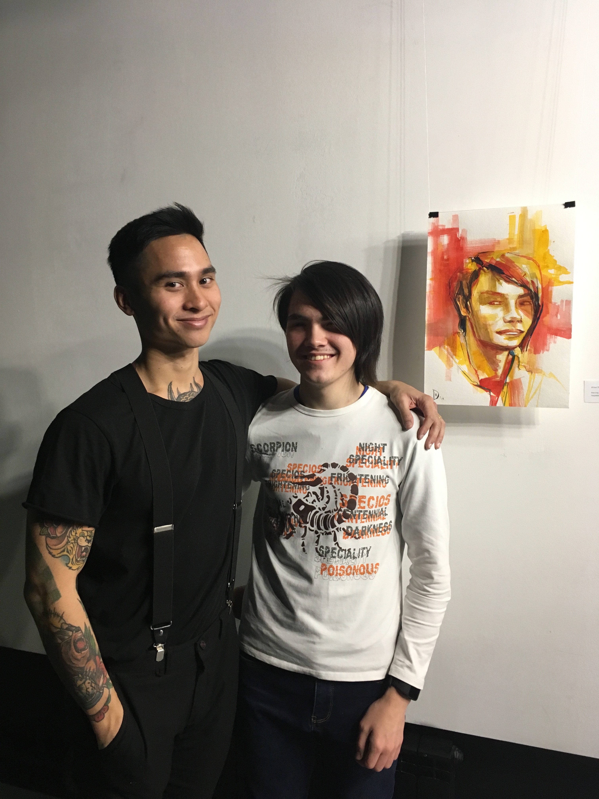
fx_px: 669
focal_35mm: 29
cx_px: 300
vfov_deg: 61.7
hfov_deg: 48.2
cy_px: 400
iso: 160
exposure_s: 1/33
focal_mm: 4.15
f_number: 2.2
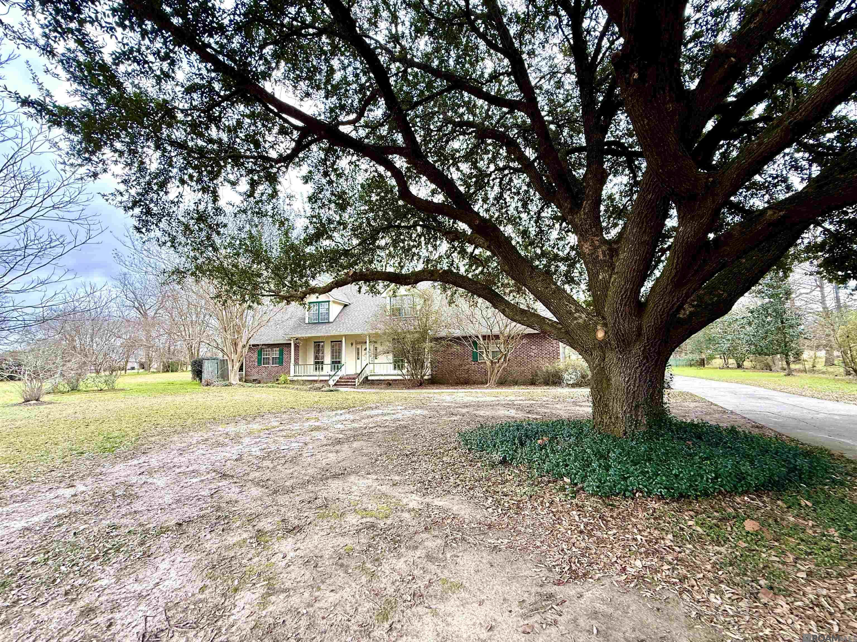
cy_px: 321
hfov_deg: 102.1
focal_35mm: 14
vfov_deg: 85.7
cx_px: 428
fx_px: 347
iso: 64
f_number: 2.2
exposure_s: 1/246
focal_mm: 2.22
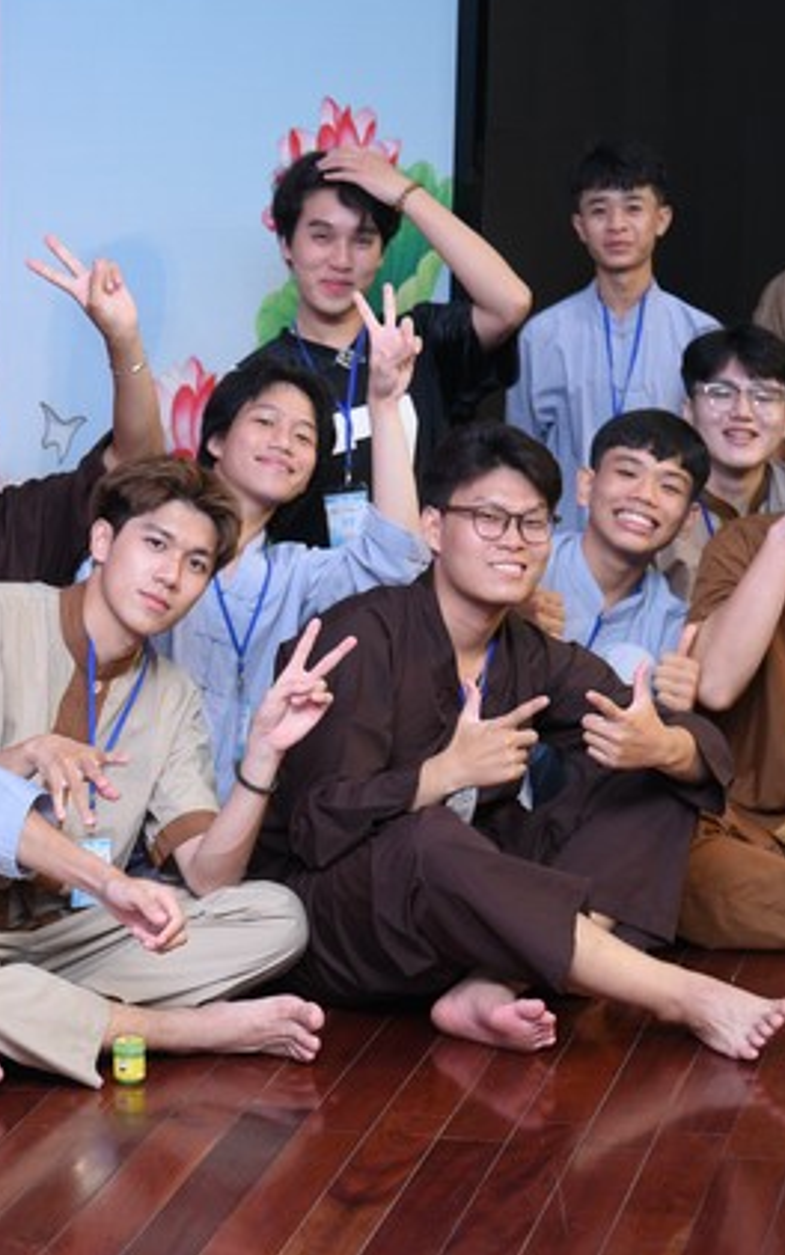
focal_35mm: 110
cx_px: 86
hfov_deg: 11.8
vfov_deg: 18.9
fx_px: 3763
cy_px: 619
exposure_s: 1/250
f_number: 4.5
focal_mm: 70
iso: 2000
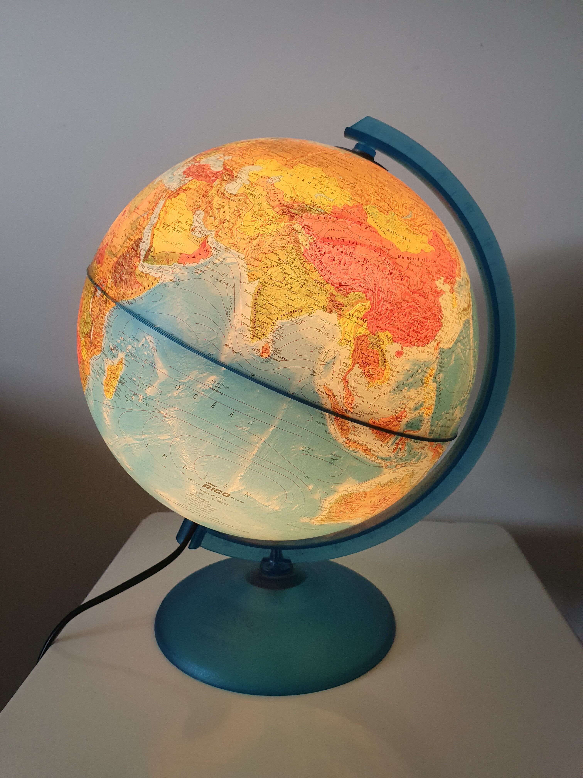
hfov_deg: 53.1
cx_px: 292
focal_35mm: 26
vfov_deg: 67.3
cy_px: 389
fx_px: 584
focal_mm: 4.32
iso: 320
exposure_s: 1/100
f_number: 2.4
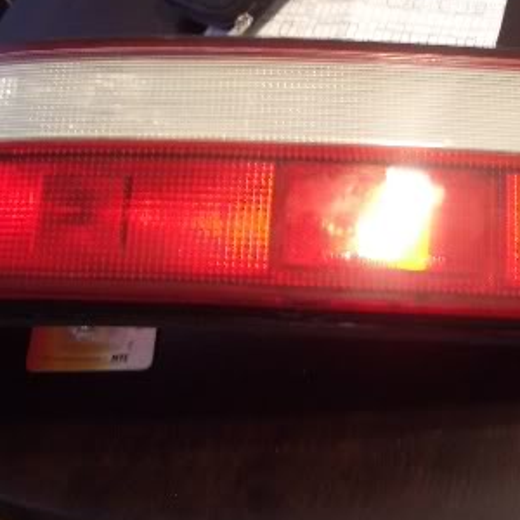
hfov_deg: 25.8
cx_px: 387
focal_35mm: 66
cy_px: 175
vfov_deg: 26.0
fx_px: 1122
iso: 200
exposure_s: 1/8
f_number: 2.6
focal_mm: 5.8
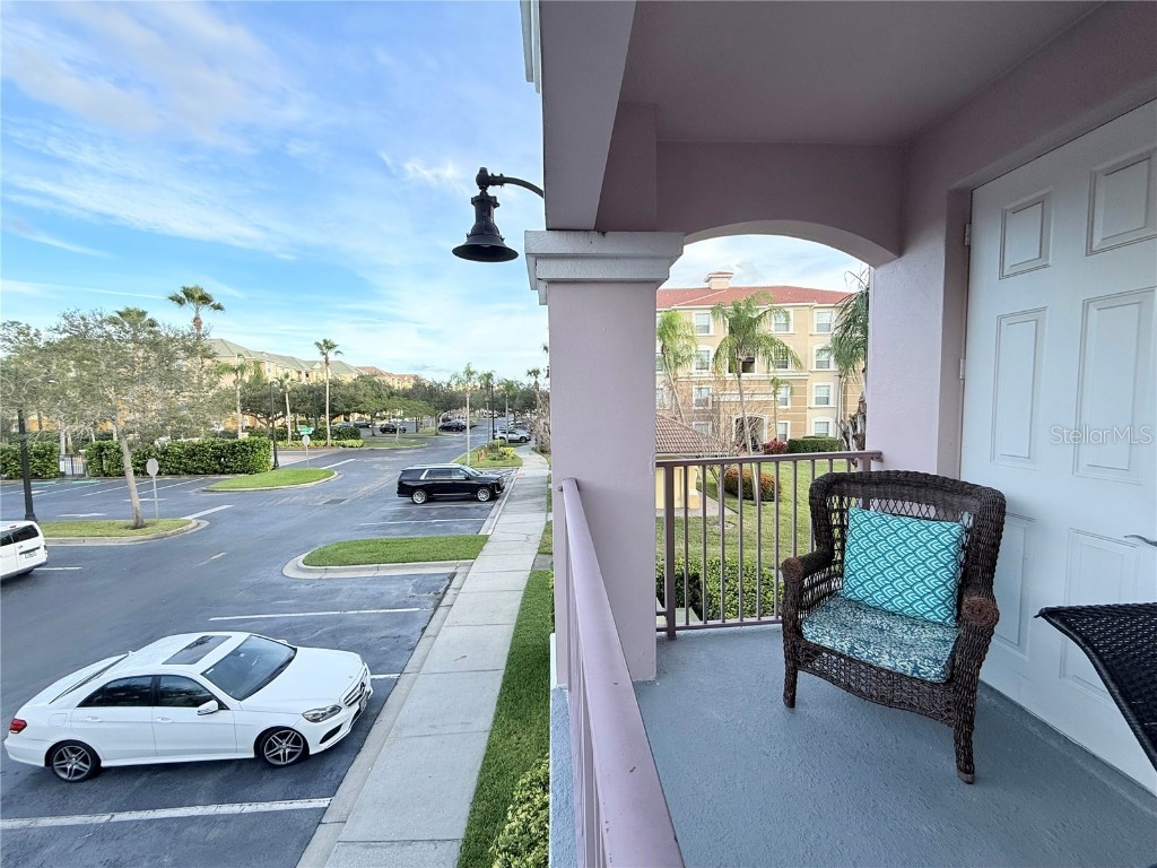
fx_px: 468
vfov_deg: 85.7
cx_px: 578
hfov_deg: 102.1
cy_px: 434
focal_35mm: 14
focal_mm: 2.22
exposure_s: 1/613
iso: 64
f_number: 2.2
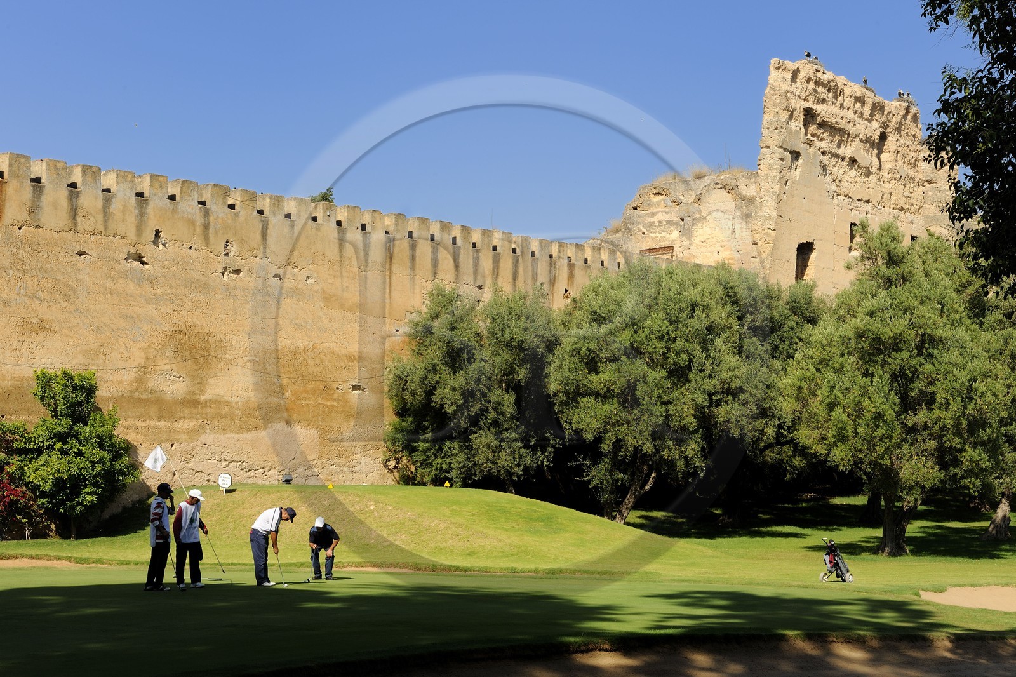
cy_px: 338
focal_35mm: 55
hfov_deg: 36.3
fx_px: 1552
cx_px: 508
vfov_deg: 24.6
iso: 200
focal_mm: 55
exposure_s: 1/160
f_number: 14
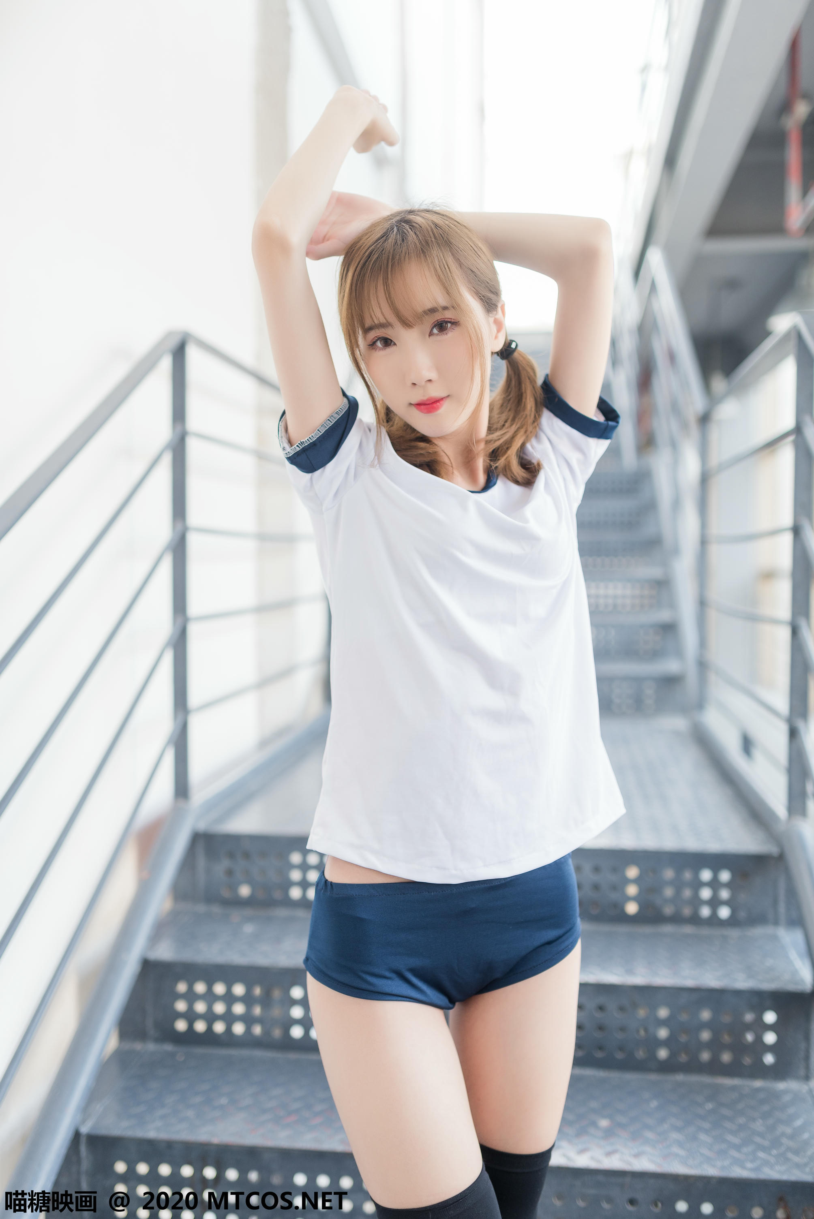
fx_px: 1186
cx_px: 407
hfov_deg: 37.9
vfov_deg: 54.4
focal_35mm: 35
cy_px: 610
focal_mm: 35
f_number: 2
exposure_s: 1/160
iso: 160
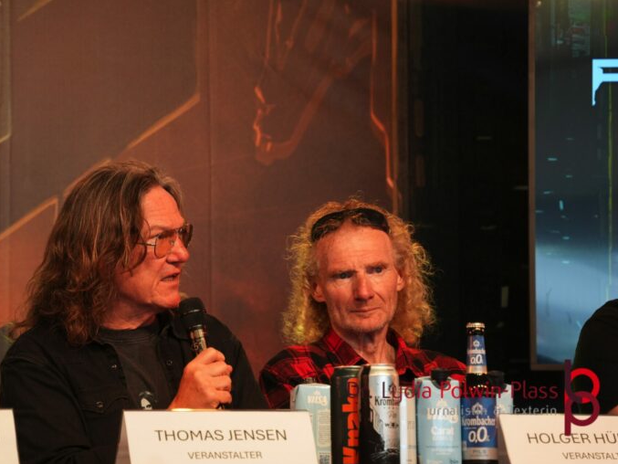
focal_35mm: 169
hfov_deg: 11.7
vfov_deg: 8.8
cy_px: 233
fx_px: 3010
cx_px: 298
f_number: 5.6
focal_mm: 103
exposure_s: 1/160
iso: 1000
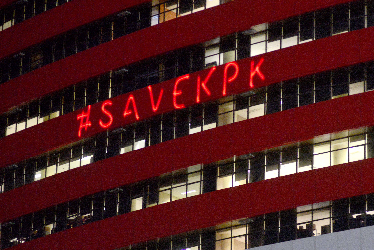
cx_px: 220
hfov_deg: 10.9
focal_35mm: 189
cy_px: 133
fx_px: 1963
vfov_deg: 7.3
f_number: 3.2
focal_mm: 135
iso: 5000
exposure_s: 1/15
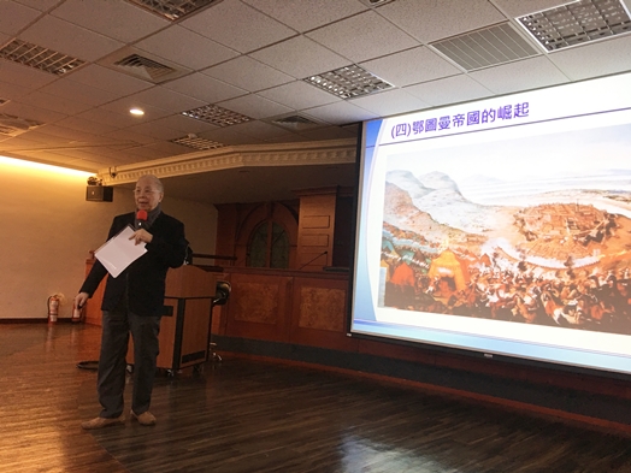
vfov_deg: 48.2
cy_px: 236
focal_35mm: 29
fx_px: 529
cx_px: 316
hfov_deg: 61.7
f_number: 2.2
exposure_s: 1/30
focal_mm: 4.15
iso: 40
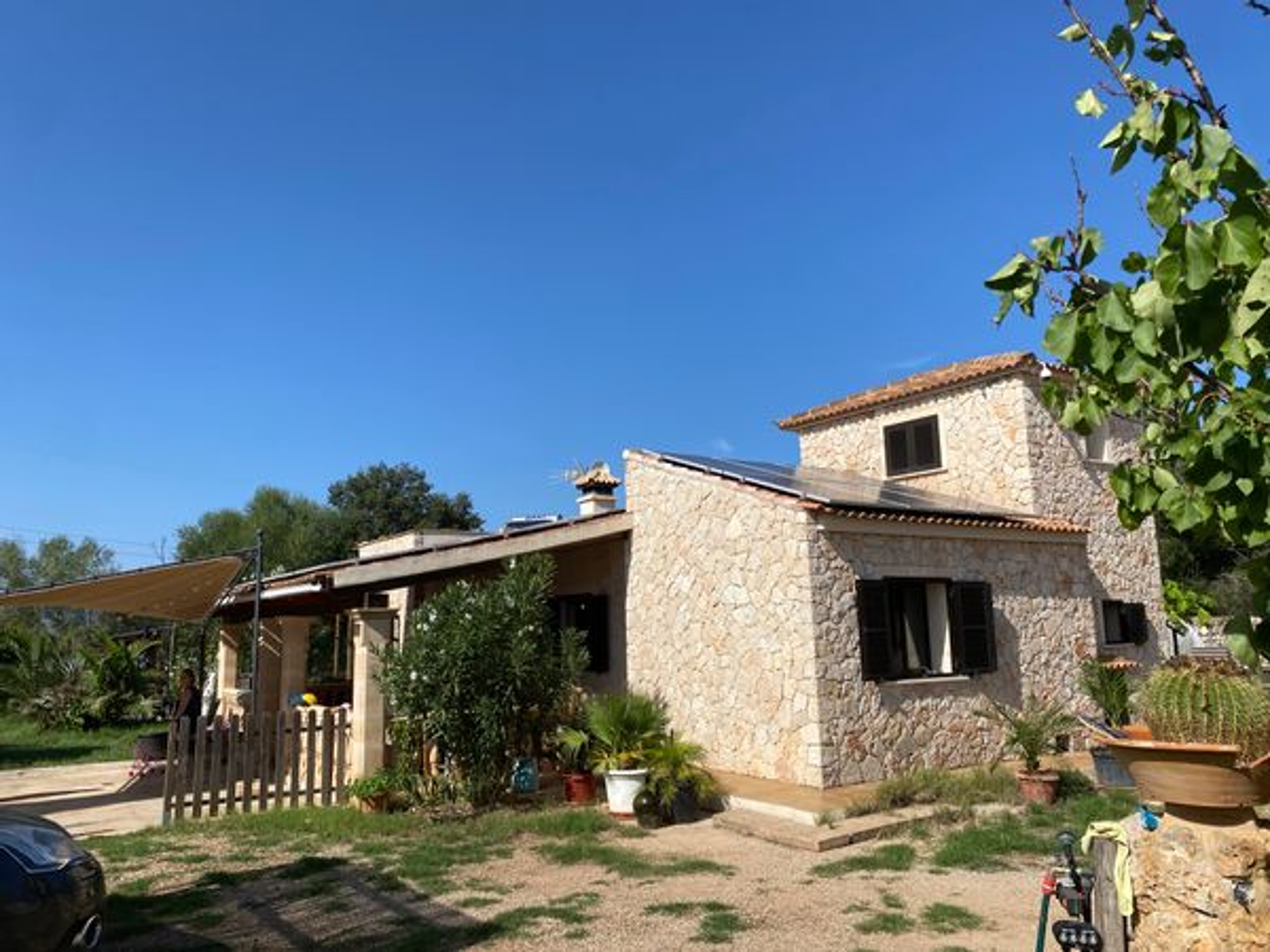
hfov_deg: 67.3
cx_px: 635
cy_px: 476
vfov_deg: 53.1
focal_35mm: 26
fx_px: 954
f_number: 1.8
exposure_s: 1/3731
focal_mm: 4.25
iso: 32
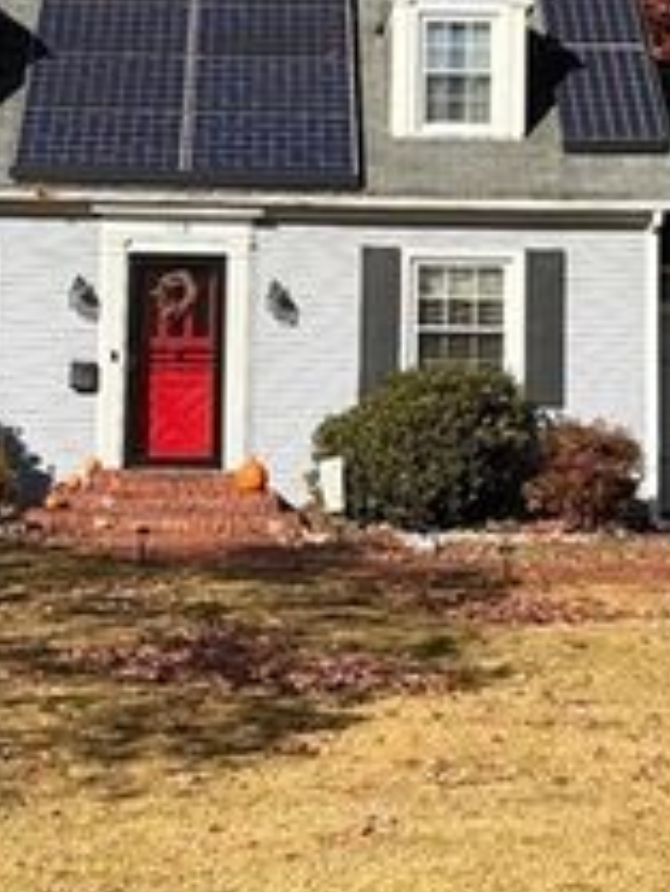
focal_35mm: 83
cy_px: 292
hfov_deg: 17.8
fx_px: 2140
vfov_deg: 23.4
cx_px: 294
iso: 50
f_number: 1.5
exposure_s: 1/3460
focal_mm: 5.7
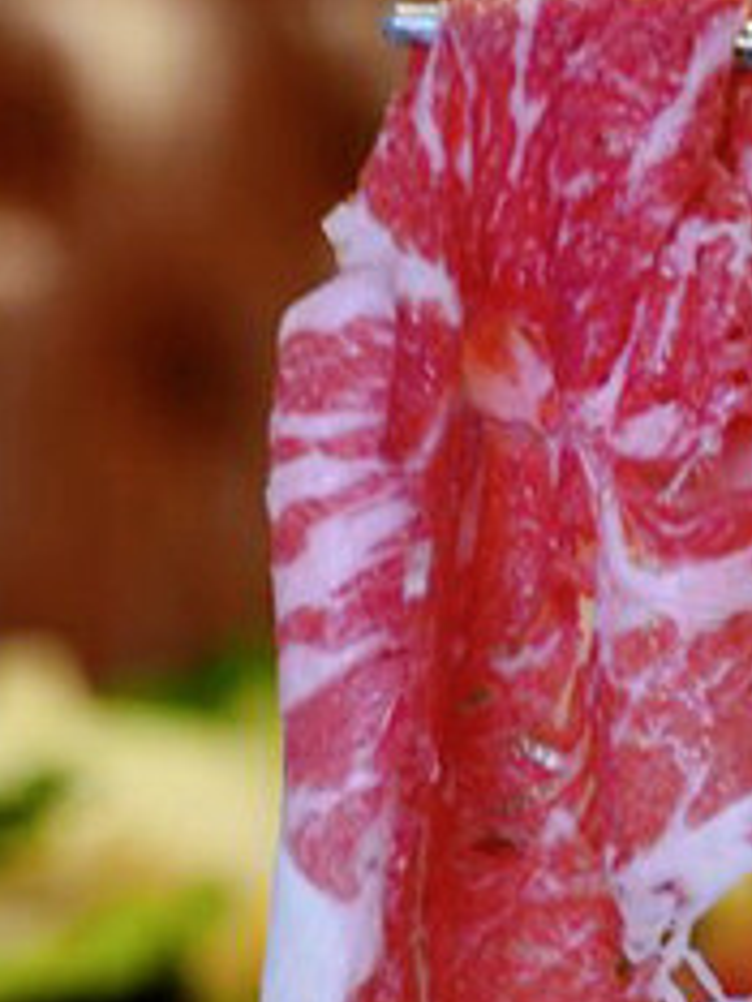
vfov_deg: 15.3
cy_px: 1006
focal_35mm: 126
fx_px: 3646
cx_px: 516
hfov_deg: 11.8
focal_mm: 36
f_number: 4
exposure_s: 1/40
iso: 400
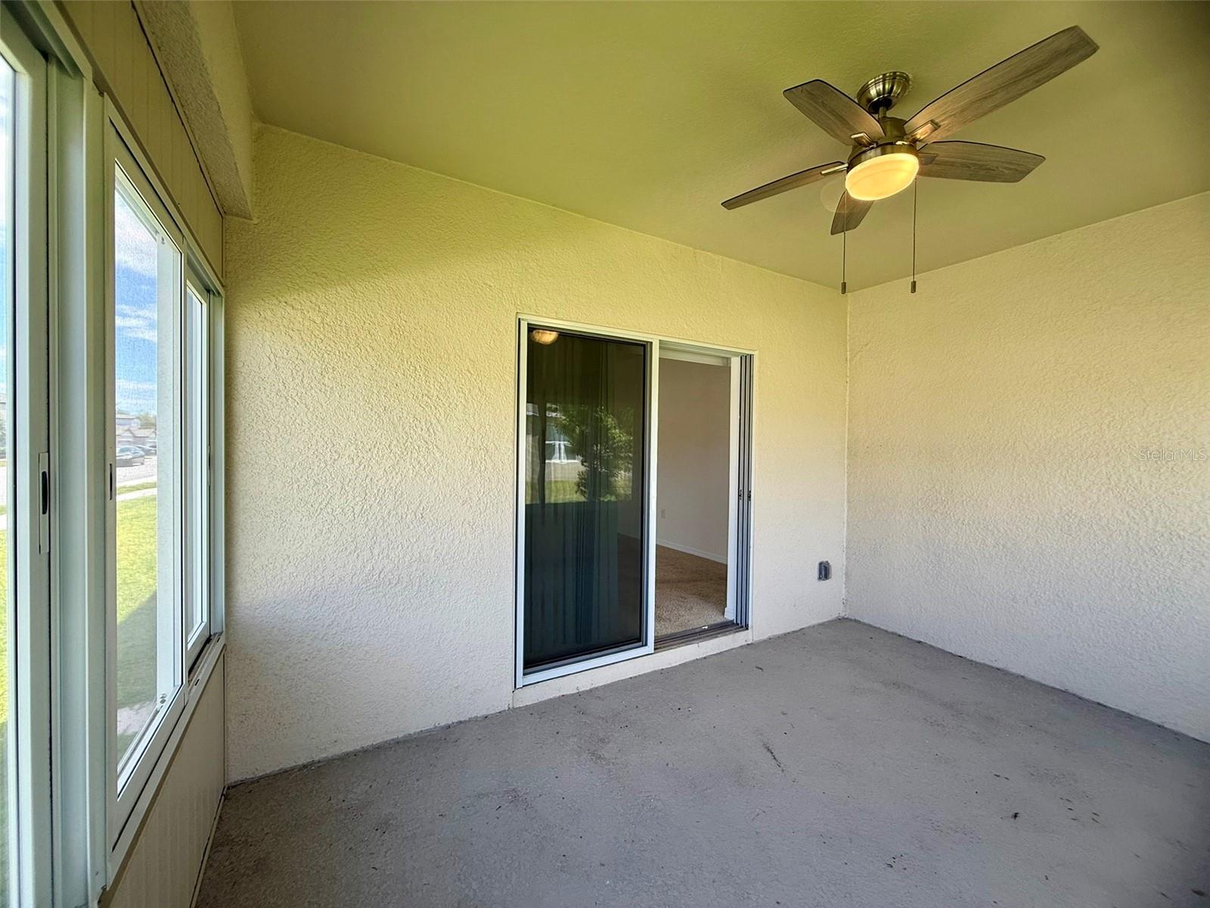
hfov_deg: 102.1
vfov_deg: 85.7
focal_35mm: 14
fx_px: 489
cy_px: 454
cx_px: 605
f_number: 2.2
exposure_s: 1/120
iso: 50
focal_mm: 2.22
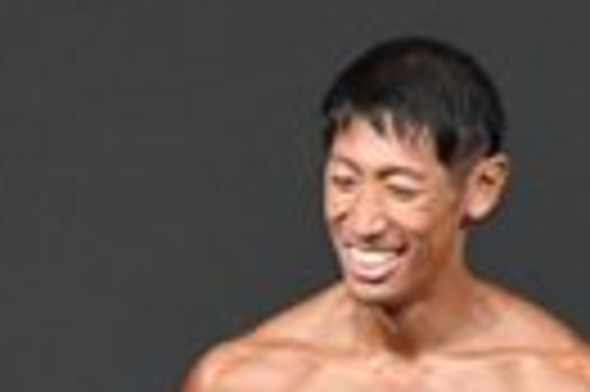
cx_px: -592
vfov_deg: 0.7
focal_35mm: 1862
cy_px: 924
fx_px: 30478
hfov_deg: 1.1
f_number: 5.6
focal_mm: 210
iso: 5000
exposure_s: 1/400
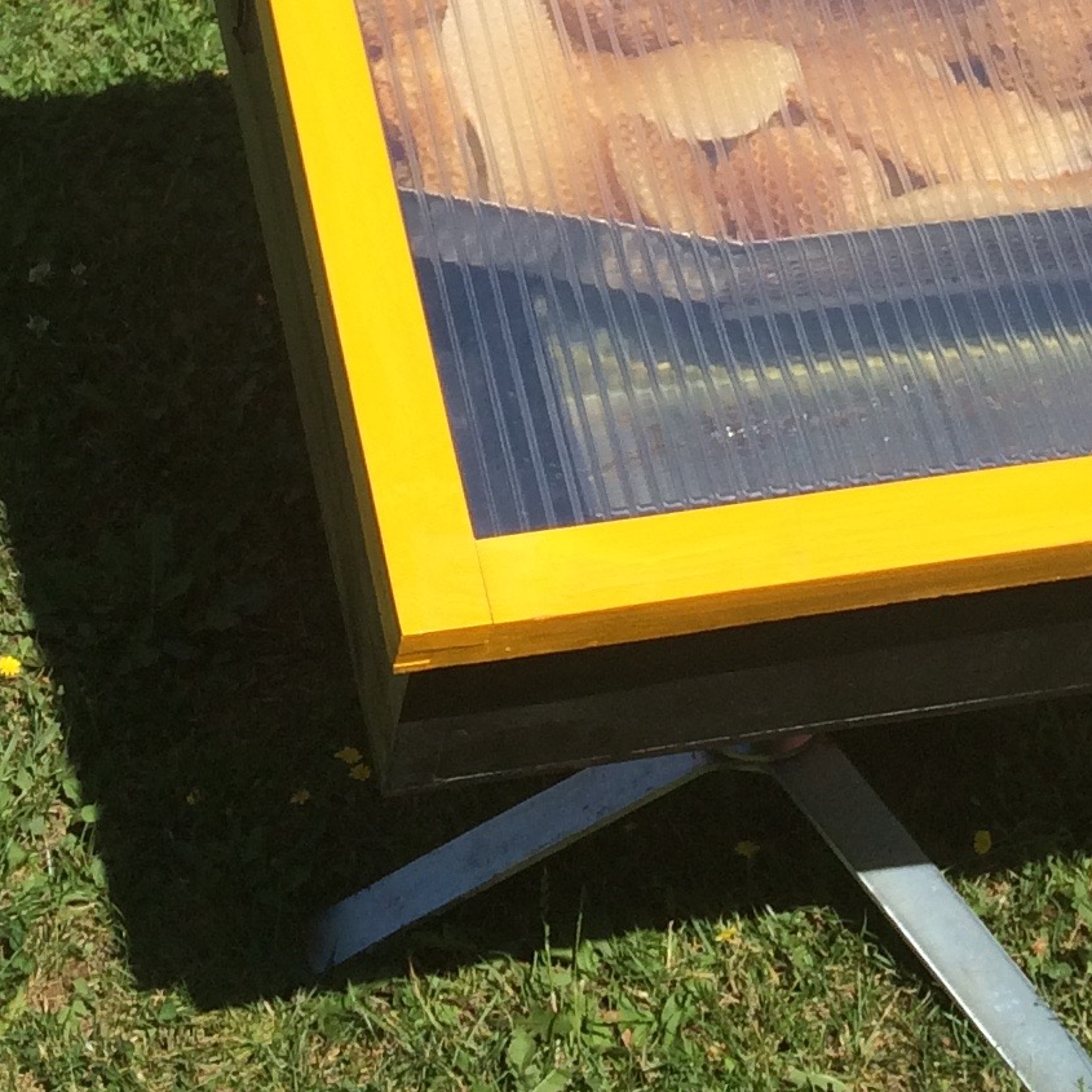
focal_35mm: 99
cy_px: -544
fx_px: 3533
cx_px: 602
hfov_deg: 17.6
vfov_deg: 16.1
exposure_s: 1/2053
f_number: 2.2
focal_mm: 4.15
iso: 32
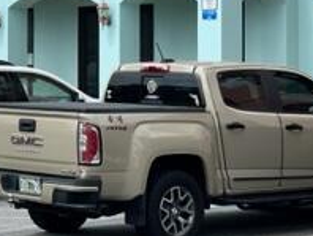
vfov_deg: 9.5
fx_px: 1403
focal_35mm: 155
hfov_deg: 12.5
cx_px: -43
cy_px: -21
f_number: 1.78
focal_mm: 6.86
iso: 64
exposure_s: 1/3876
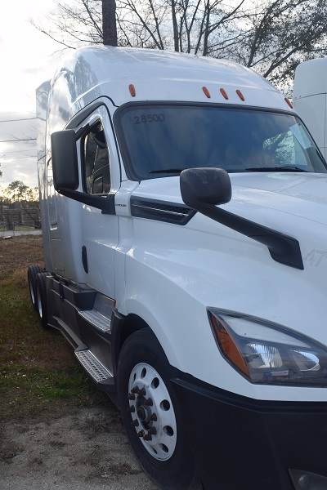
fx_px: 409
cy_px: 245
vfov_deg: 61.9
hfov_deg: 43.6
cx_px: 164
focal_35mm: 30
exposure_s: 1/250
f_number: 8
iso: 220
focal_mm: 20
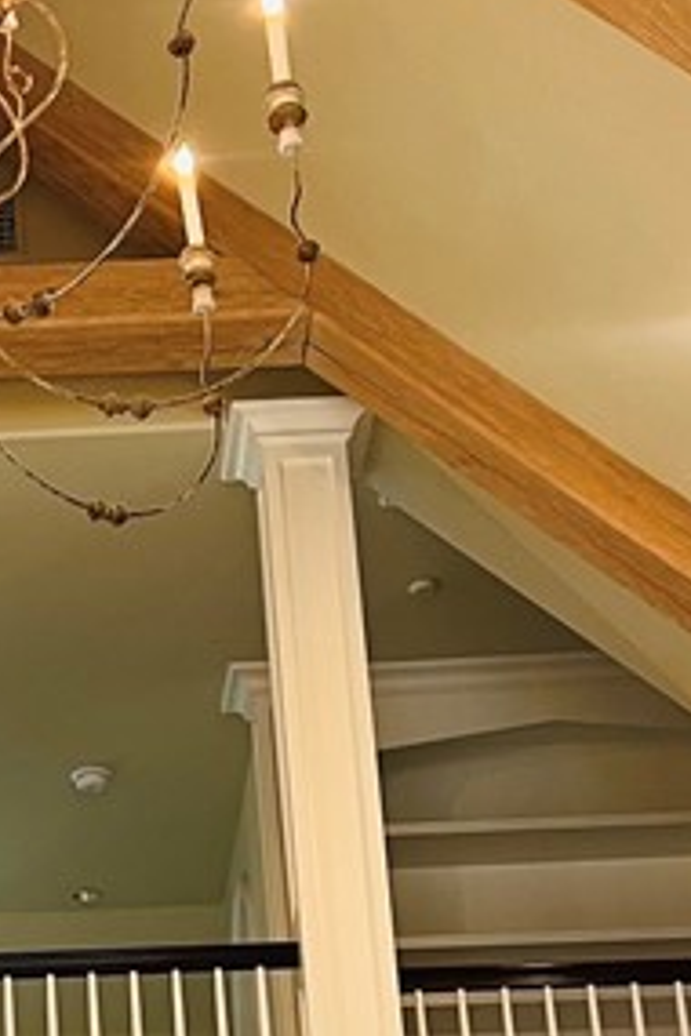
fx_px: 2793
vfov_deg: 20.5
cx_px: -145
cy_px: 956
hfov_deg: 13.7
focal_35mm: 97
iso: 125
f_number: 1.5
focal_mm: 5.7
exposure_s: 1/60
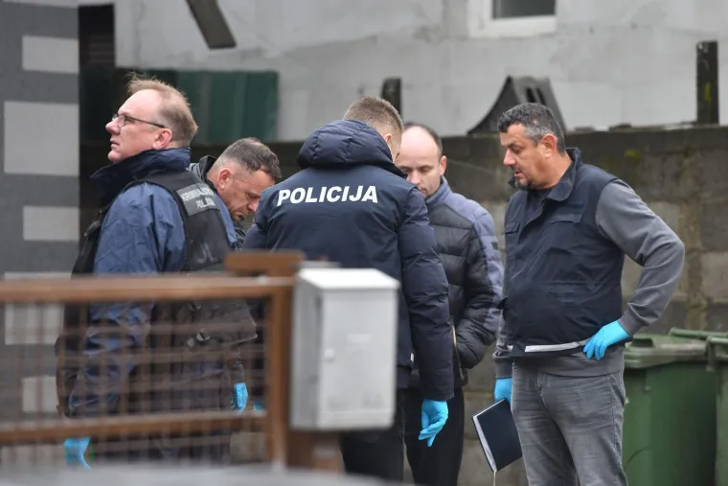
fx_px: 4045
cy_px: 243
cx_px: 364
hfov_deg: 10.3
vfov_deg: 6.9
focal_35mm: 200
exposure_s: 1/400
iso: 800
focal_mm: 200
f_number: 5
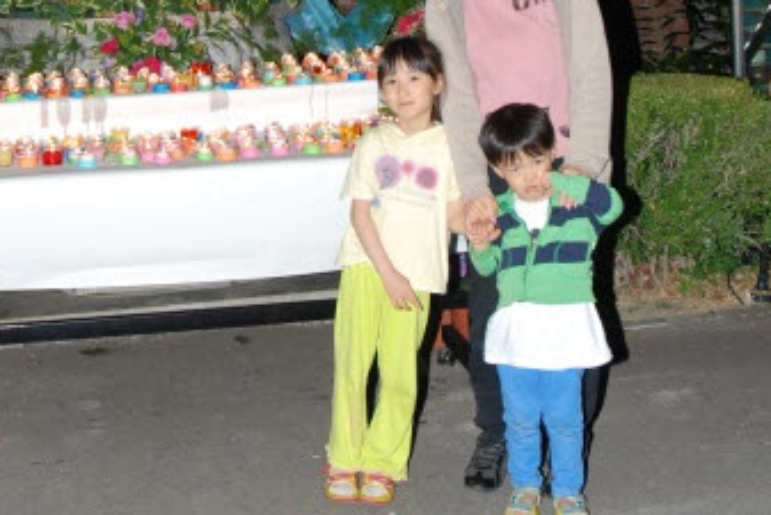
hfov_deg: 25.2
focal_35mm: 80
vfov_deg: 16.0
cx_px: 262
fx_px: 1715
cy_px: -199
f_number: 5.6
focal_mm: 25
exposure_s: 1/60
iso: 200
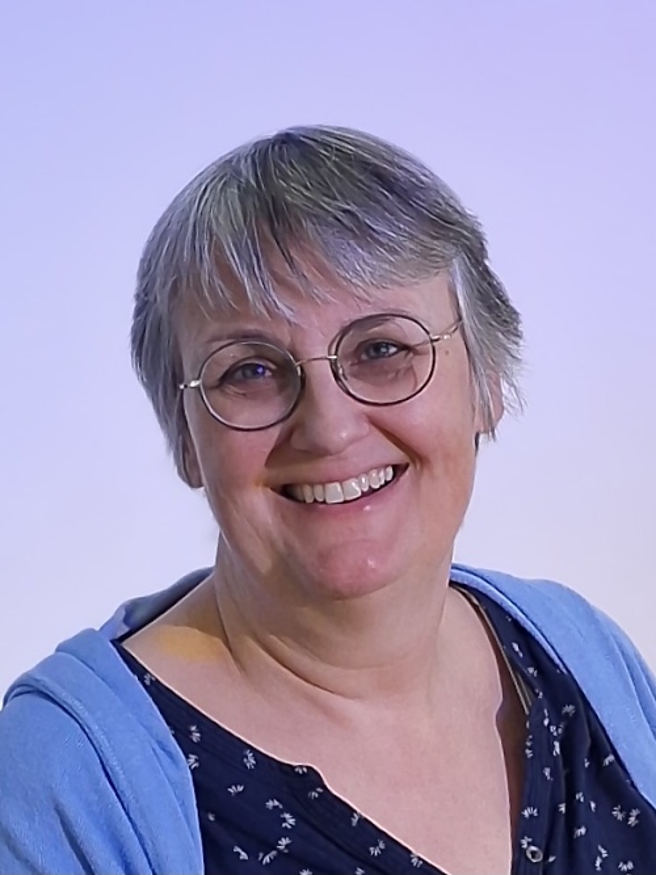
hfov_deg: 58.9
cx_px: 328
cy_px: 438
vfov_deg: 73.9
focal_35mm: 23
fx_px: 581
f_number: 1.8
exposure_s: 1/100
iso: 64
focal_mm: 5.54
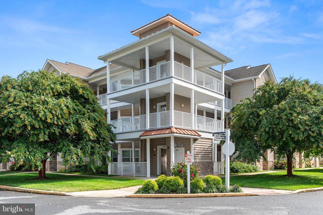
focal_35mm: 30
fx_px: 269
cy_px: 108
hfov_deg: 61.9
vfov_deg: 43.7
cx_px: 162
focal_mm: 30
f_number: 8
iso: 200
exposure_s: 1/500
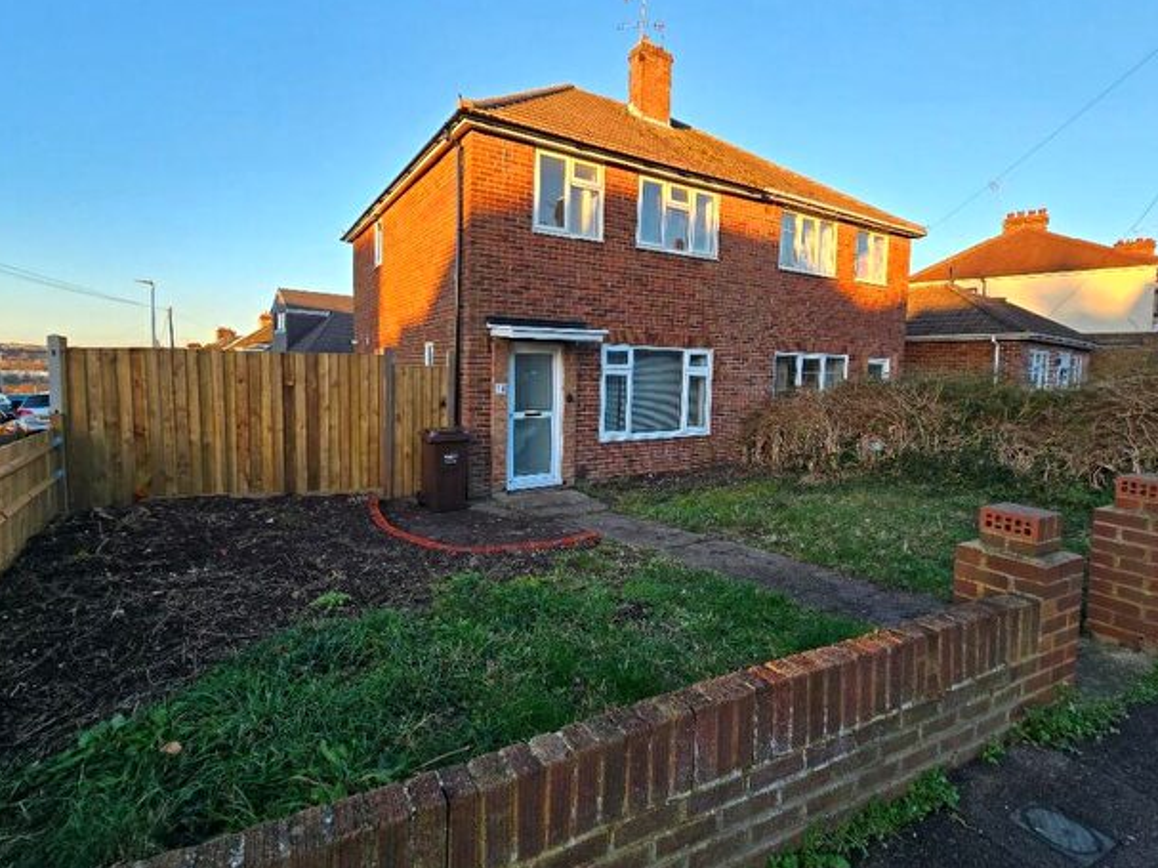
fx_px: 502
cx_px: 559
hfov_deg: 98.1
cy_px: 398
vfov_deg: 81.6
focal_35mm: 15
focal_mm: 2.2
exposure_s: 1/309
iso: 50
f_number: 2.2
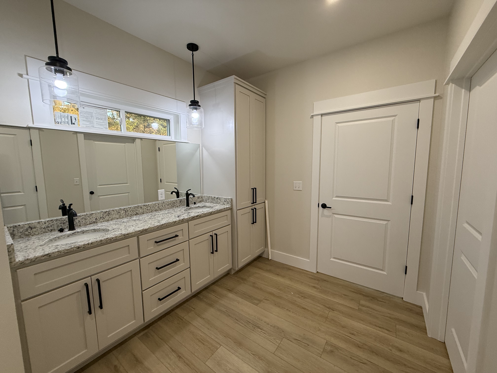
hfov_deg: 102.1
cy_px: 186
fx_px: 201
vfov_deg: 85.7
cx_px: 248
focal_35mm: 14
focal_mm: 2.22
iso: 160
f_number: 2.2
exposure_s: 1/120
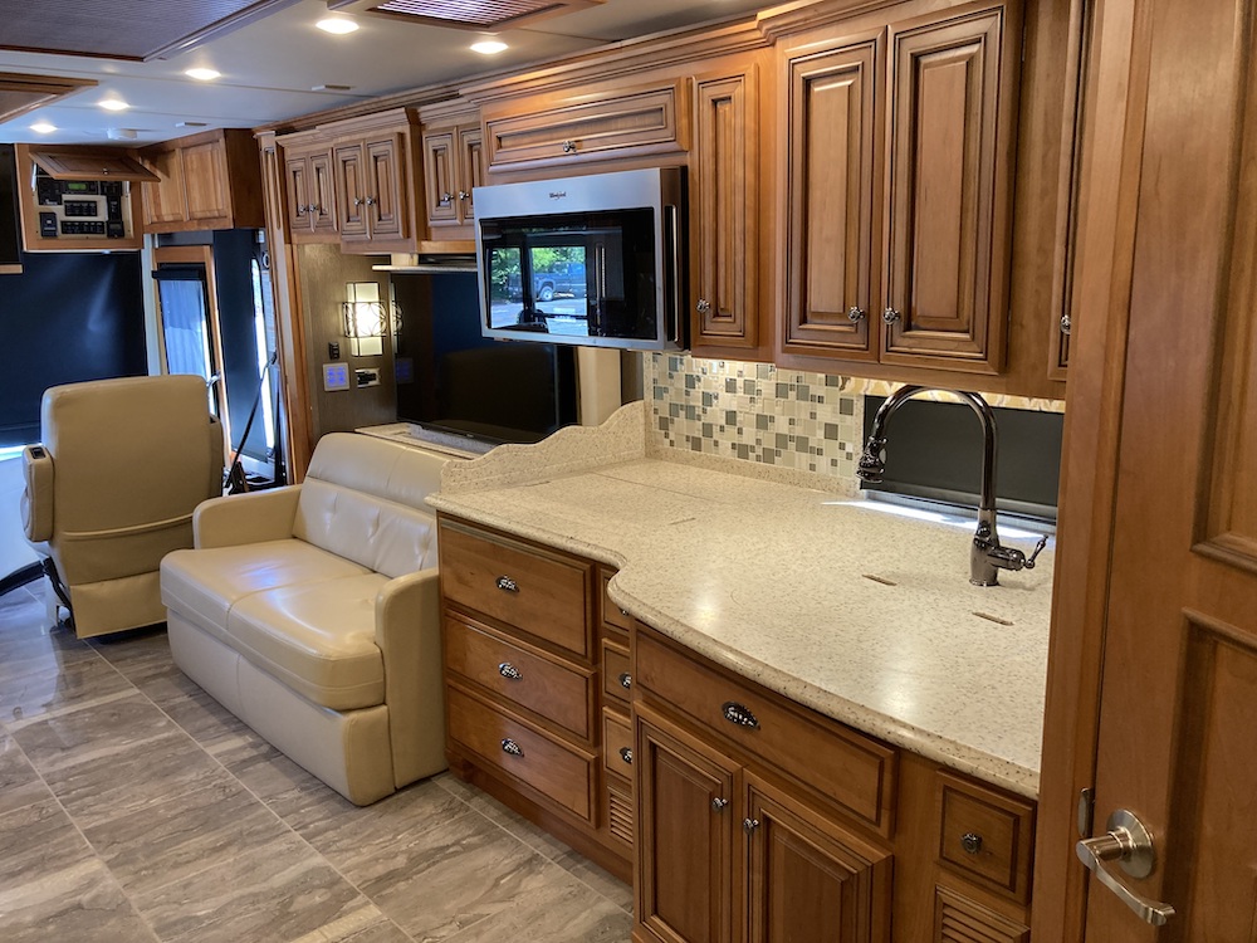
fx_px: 1017
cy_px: 472
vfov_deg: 49.7
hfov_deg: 63.4
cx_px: 628
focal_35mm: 28
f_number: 1.8
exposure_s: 1/60
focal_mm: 3.99
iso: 125
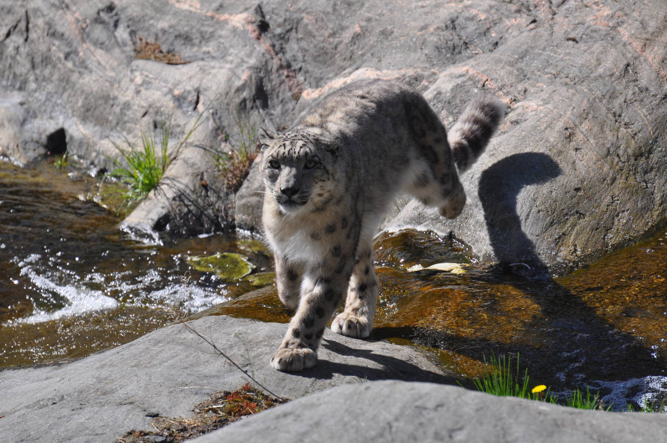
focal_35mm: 450
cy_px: 222
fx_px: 8328
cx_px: 334
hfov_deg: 4.6
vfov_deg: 3.0
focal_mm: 300
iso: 200
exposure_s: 1/640
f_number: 6.3
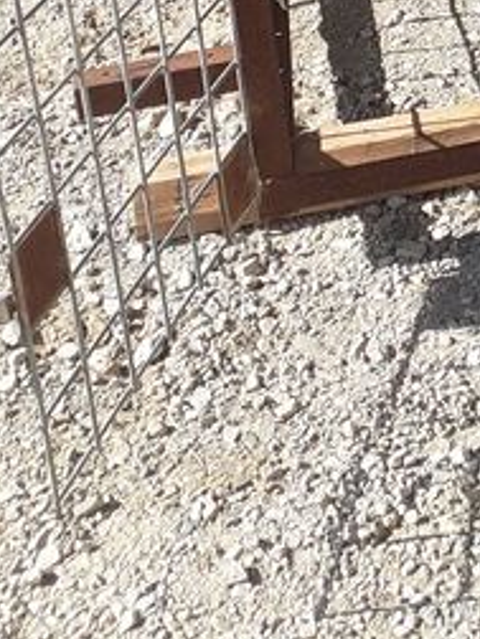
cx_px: 785
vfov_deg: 16.4
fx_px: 1978
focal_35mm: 107
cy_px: -388
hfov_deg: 12.9
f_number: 1.9
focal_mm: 3.6
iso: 40
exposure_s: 1/1052
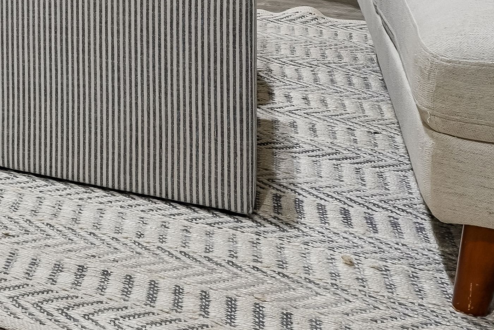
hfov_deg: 19.7
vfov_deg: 15.9
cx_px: -417
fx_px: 1002
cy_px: -264
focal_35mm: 73
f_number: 8
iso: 400
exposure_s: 1/8
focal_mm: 17
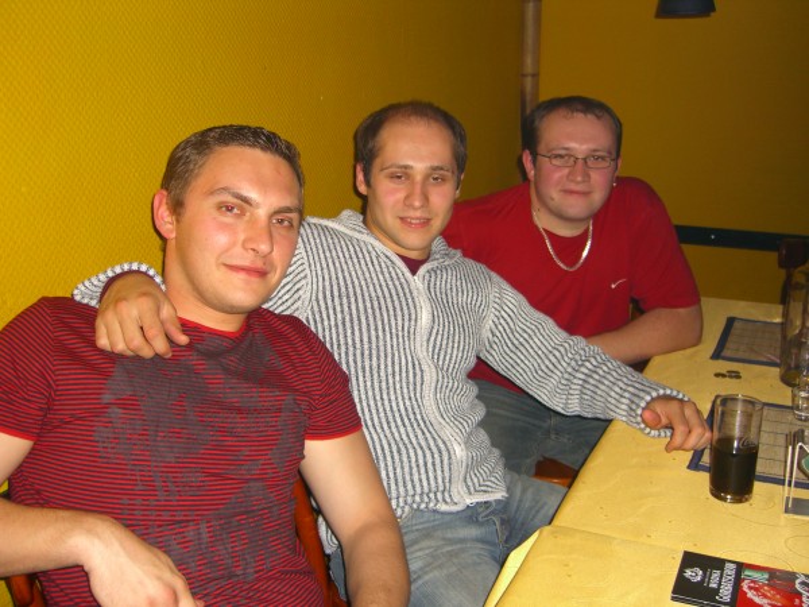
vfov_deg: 37.7
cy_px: 304
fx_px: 888
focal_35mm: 38
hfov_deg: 49.0
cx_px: 404
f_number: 2.8
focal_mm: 7.9
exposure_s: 1/60
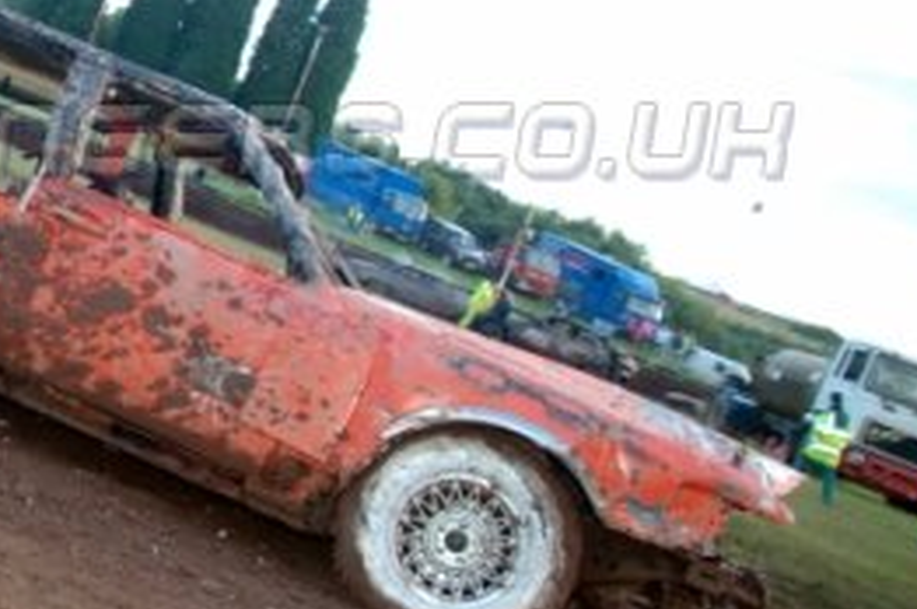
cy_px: 150
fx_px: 1679
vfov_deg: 20.4
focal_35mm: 66
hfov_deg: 27.3
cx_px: -158
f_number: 3.5
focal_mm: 18
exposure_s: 1/160
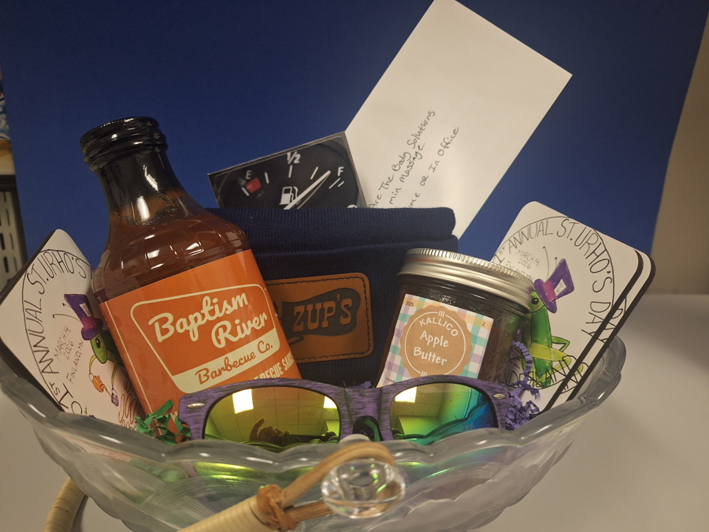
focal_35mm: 23
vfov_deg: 58.9
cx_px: 354
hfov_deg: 73.9
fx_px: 471
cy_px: 266
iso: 320
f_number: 1.8
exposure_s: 1/30
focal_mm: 5.54
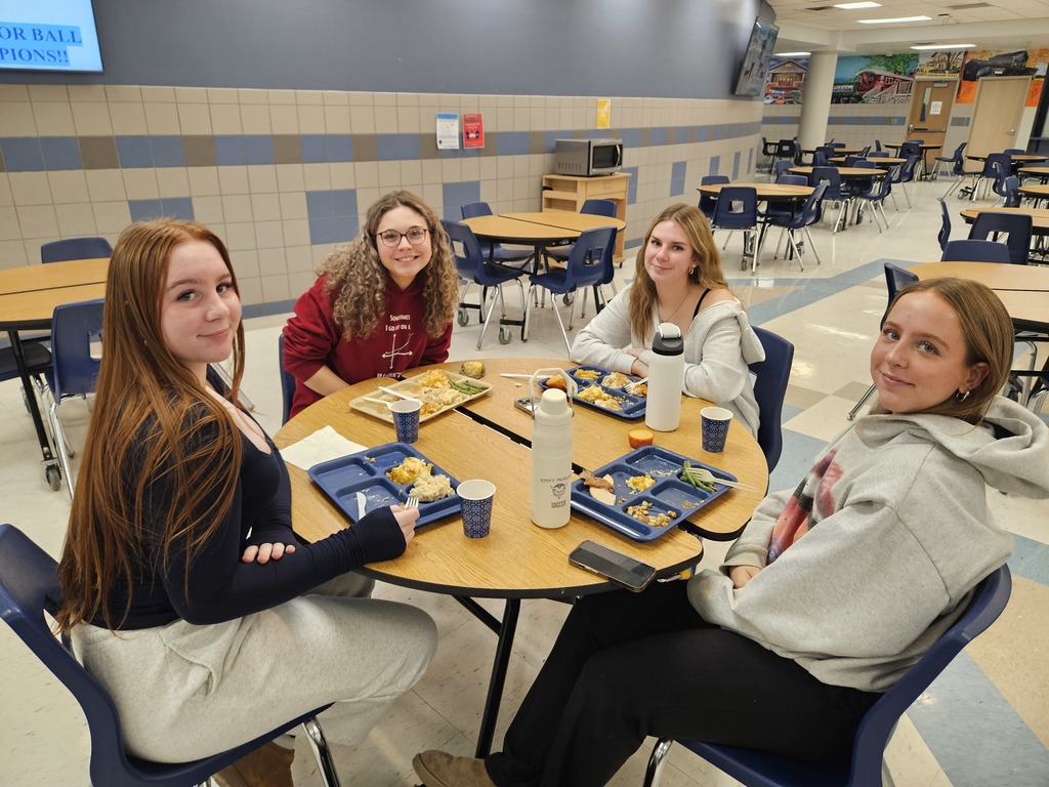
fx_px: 697
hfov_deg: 73.9
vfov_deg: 58.9
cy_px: 394
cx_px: 524
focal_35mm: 23
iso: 100
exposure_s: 1/60
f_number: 1.8
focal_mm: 5.4
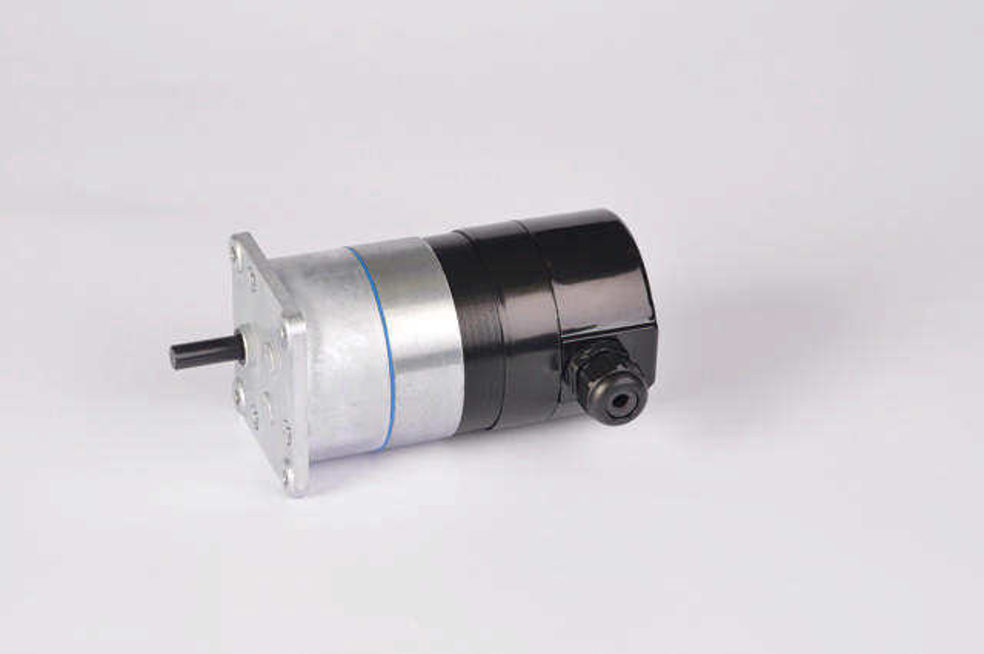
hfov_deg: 17.5
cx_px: 492
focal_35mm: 117
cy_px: 327
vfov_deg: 11.7
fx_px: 3194
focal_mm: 78
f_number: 20
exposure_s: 1/125
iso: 200
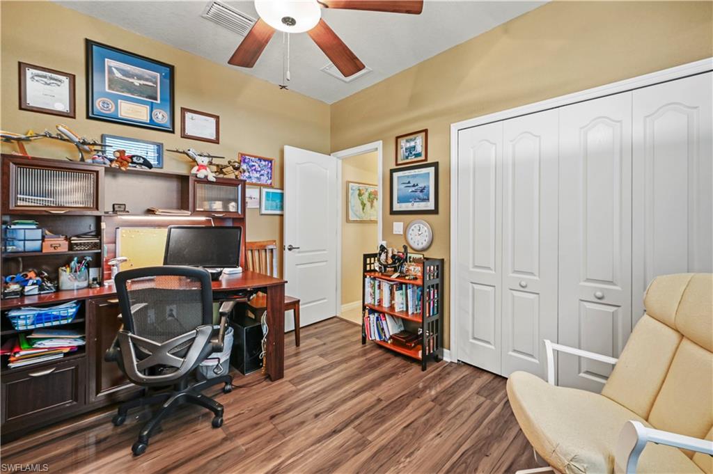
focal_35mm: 14
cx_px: 356
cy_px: 237
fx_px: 277
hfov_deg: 104.3
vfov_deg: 81.1
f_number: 8
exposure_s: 1.3
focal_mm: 14
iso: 100
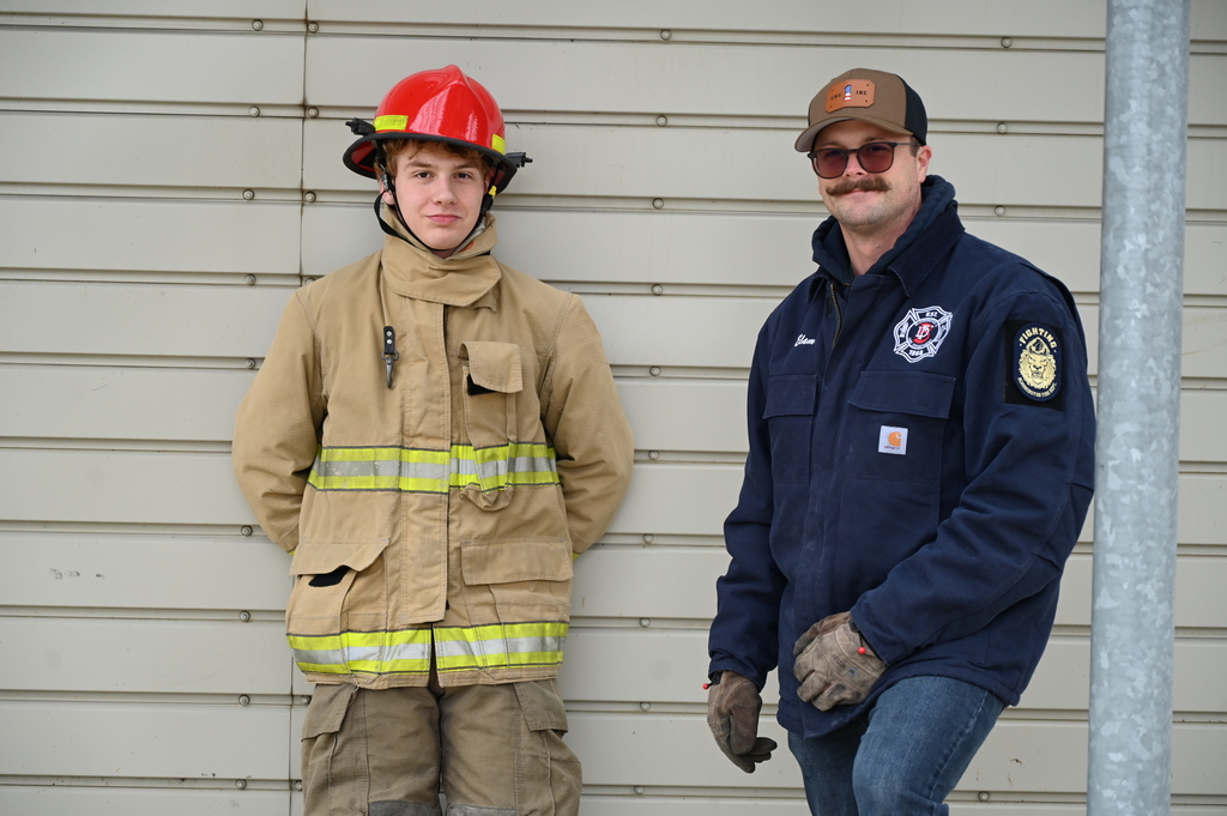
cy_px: 408
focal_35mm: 70
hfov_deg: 28.9
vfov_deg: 19.4
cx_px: 614
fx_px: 2384
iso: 360
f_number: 4
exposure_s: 1/250
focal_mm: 70
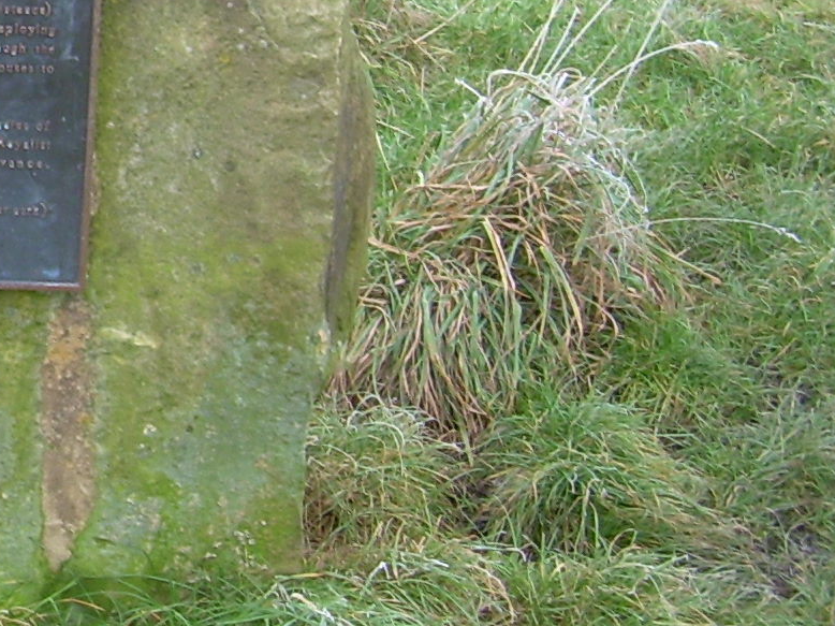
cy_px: 38
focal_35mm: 111
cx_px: -323
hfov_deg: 16.5
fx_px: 2677
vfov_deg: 13.2
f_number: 2.8
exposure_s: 1/60
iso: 50
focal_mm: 6.3
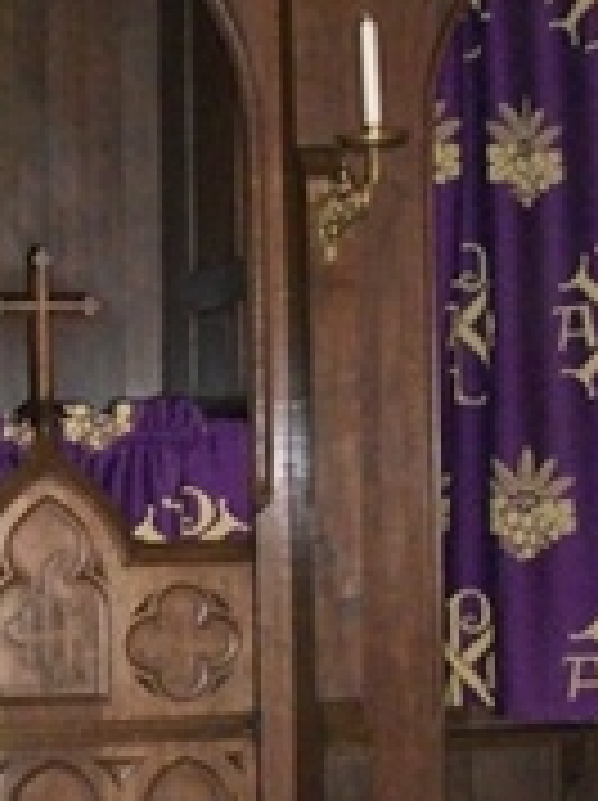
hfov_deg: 13.5
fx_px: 2494
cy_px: 306
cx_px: 4
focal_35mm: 108
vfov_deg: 18.2
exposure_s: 1/60
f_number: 2.9
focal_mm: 5.7
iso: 400
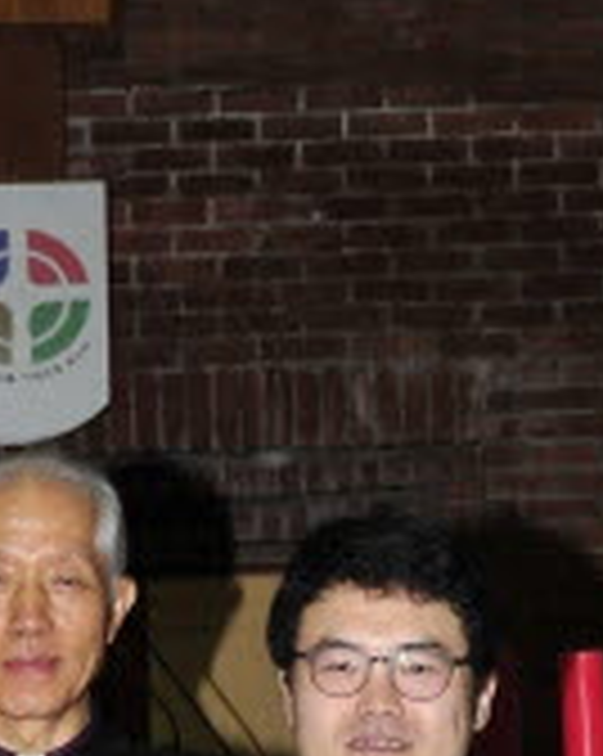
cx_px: -56
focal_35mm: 161
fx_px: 3598
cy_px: 1166
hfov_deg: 9.5
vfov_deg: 11.5
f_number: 6.3
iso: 200
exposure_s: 1/60
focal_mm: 40
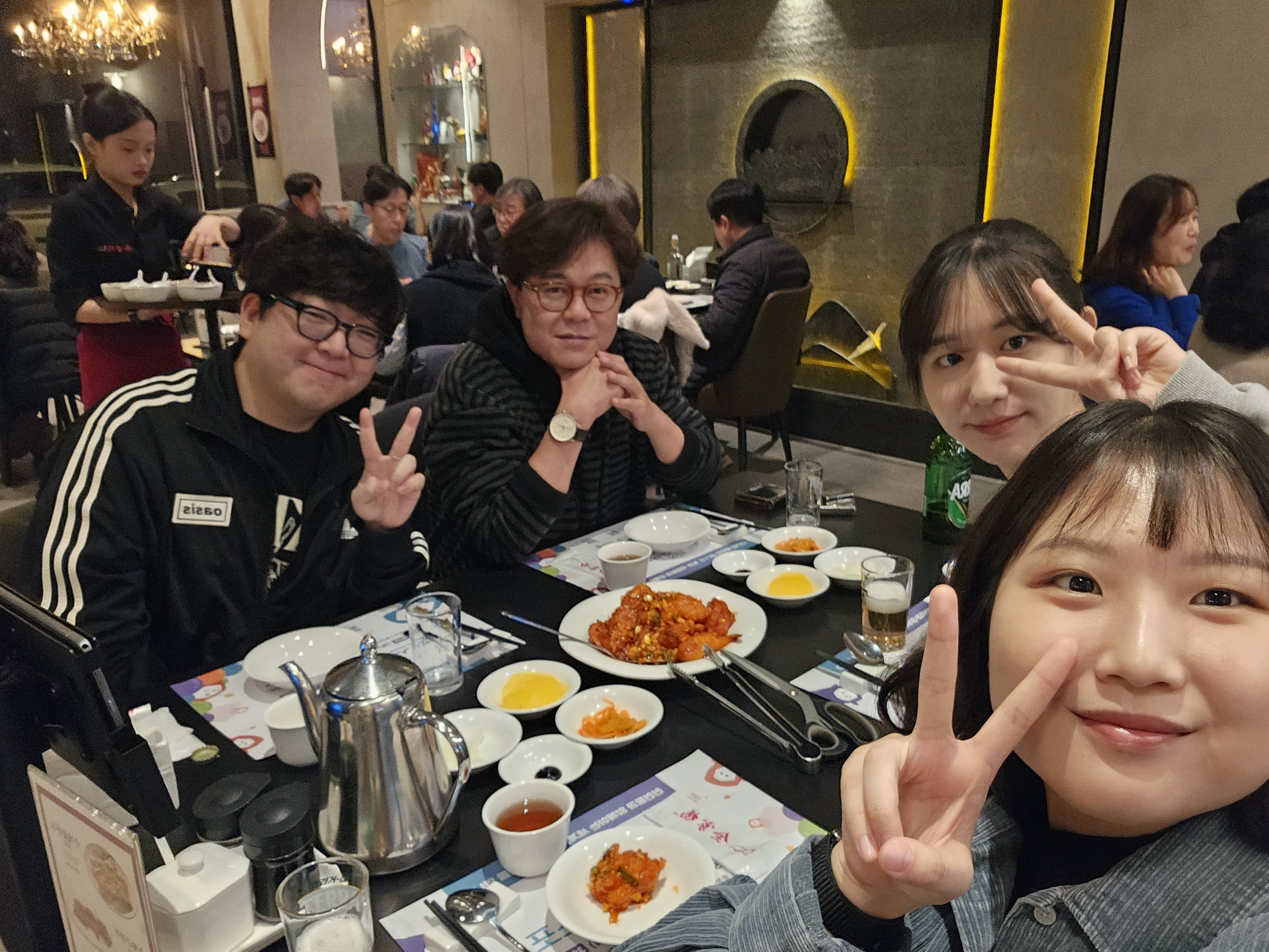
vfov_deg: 54.9
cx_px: 634
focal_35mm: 25
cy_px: 476
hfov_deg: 69.4
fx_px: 916
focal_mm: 3.3
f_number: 2.2
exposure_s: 1/60.2
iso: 500
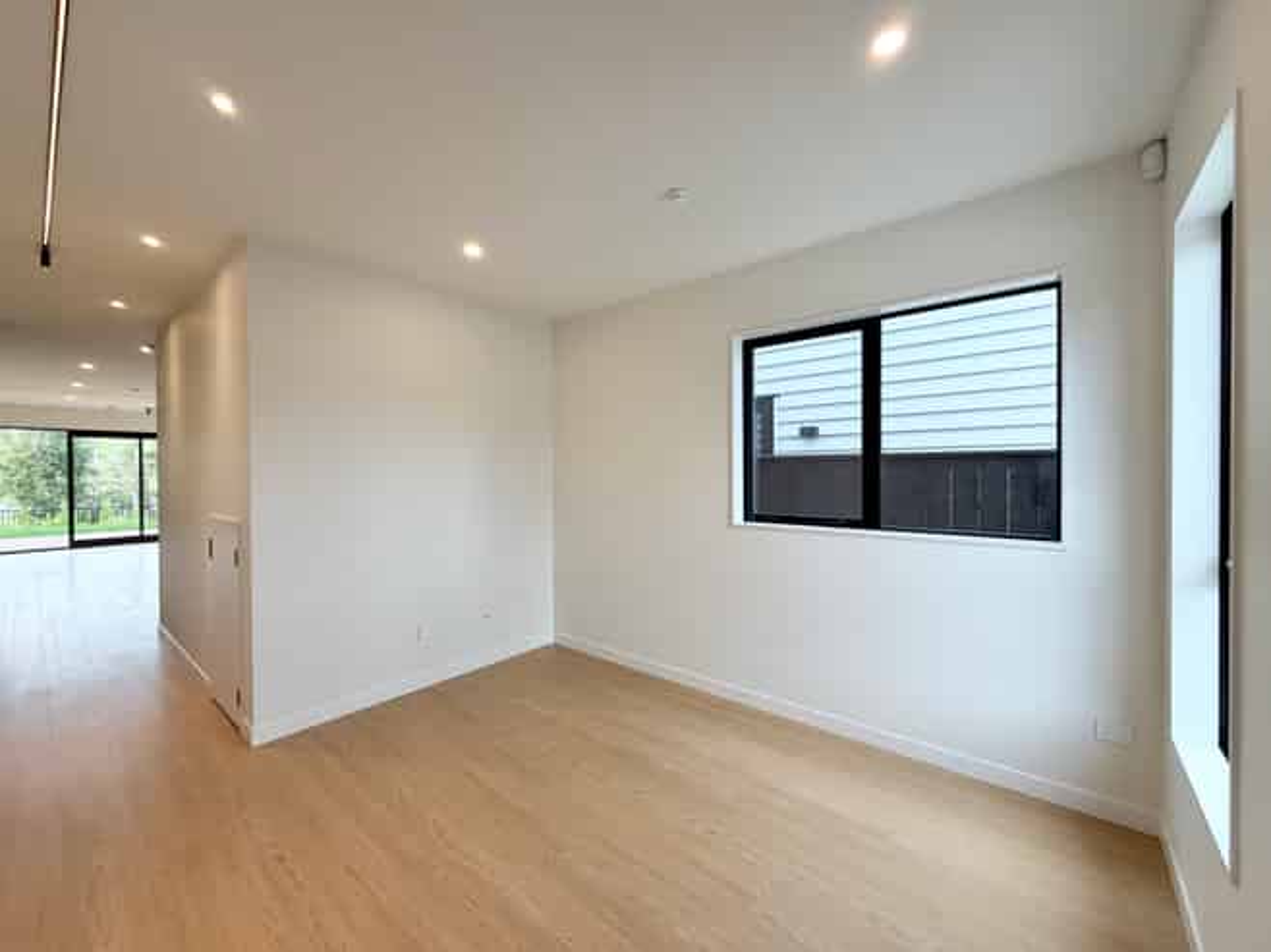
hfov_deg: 102.1
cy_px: 476
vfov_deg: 85.6
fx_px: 514
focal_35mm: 14
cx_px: 636
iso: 50
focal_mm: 2.22
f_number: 2.2
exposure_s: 1/121
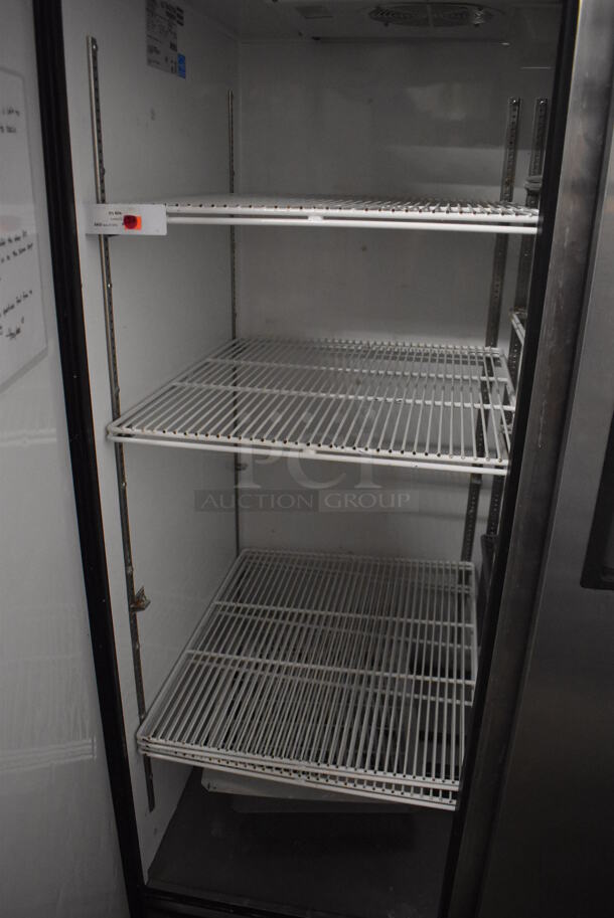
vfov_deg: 67.3
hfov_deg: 48.0
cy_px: 459
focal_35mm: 27
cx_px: 307
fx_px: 690
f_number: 3.5
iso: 4500
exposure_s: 1/125
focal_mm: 18
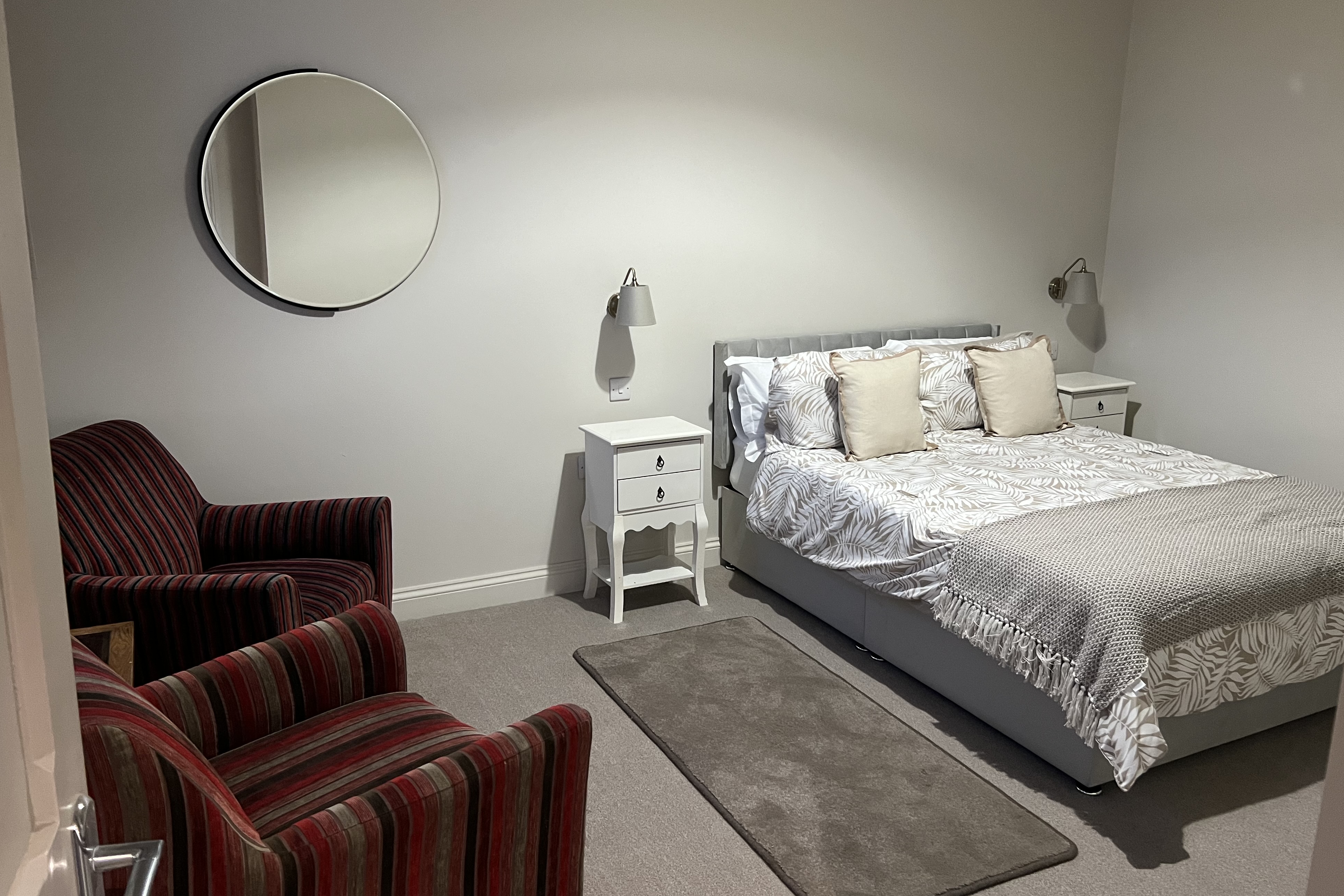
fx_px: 1045
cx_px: 677
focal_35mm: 28
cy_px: 437
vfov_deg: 46.4
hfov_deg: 65.5
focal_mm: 5.7
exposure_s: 1/33
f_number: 1.5
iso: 400
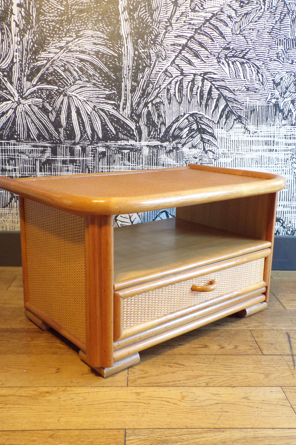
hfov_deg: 38.9
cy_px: 224
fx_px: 419
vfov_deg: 55.8
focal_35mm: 34
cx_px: 143
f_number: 3.2
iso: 400
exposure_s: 1/15
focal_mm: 5.8
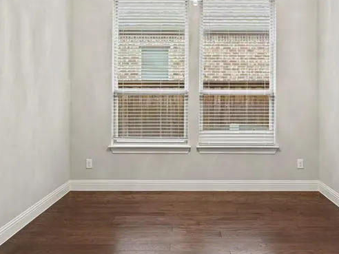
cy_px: 93
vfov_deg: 42.6
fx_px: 323
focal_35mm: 33
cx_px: 196
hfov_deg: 55.1
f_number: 8
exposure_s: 1/2
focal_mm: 11
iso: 125
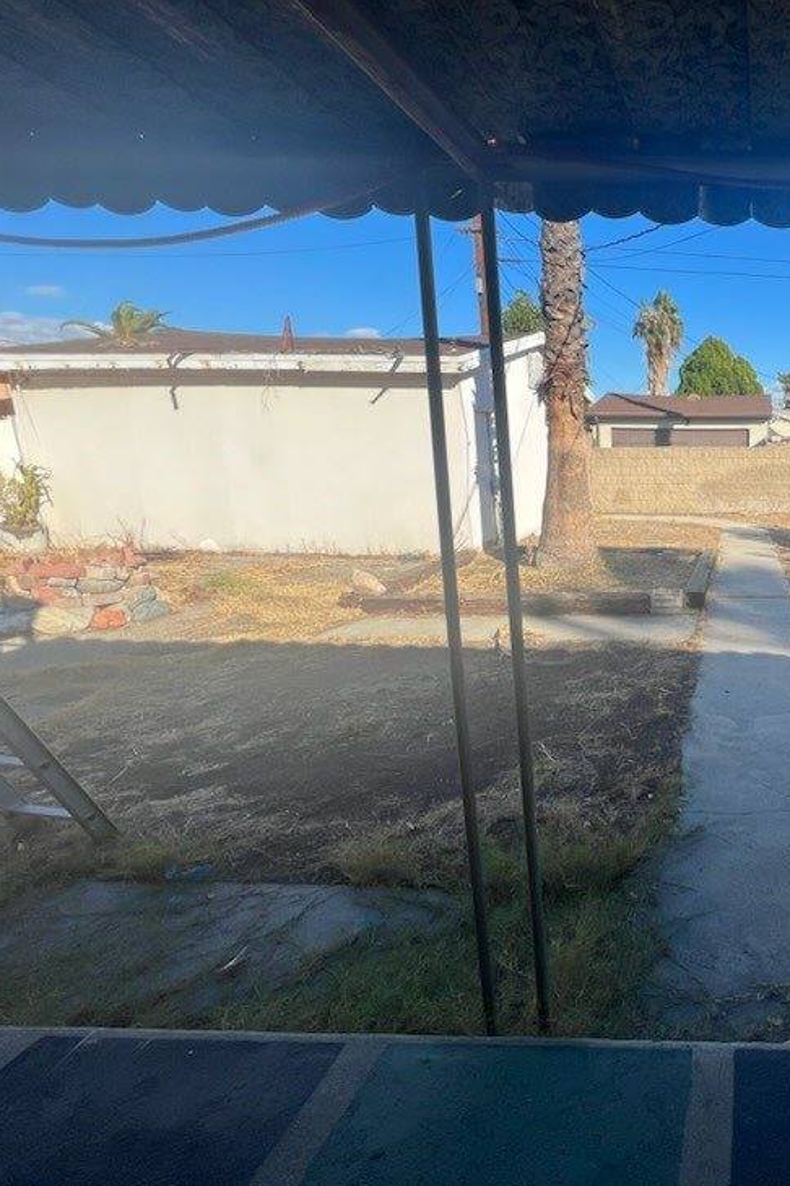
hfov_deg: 53.5
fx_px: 625
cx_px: 756
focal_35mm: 19
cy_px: 571
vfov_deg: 86.9
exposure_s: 1/1248
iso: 32
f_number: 1.8
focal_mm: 1.57
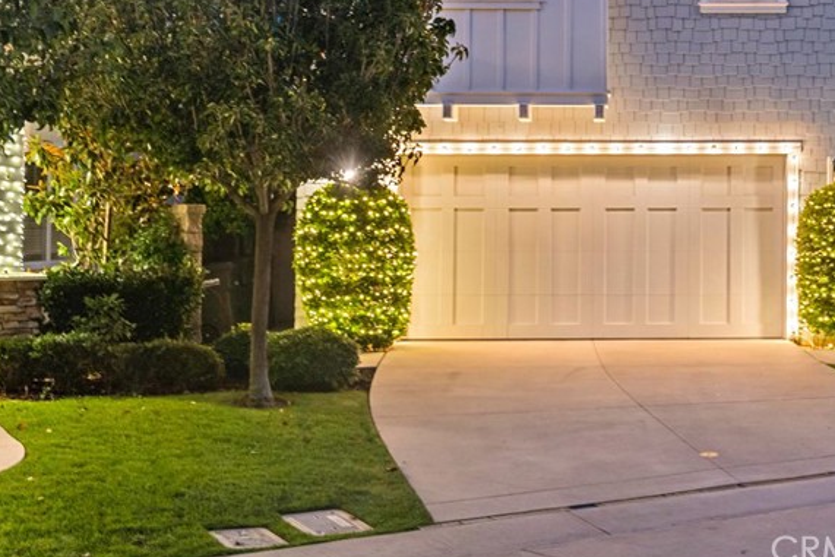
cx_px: 676
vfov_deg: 21.7
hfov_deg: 31.7
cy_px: 71
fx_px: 1428
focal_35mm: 62
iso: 1250
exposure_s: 1/80
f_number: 2.8
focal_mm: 34.3
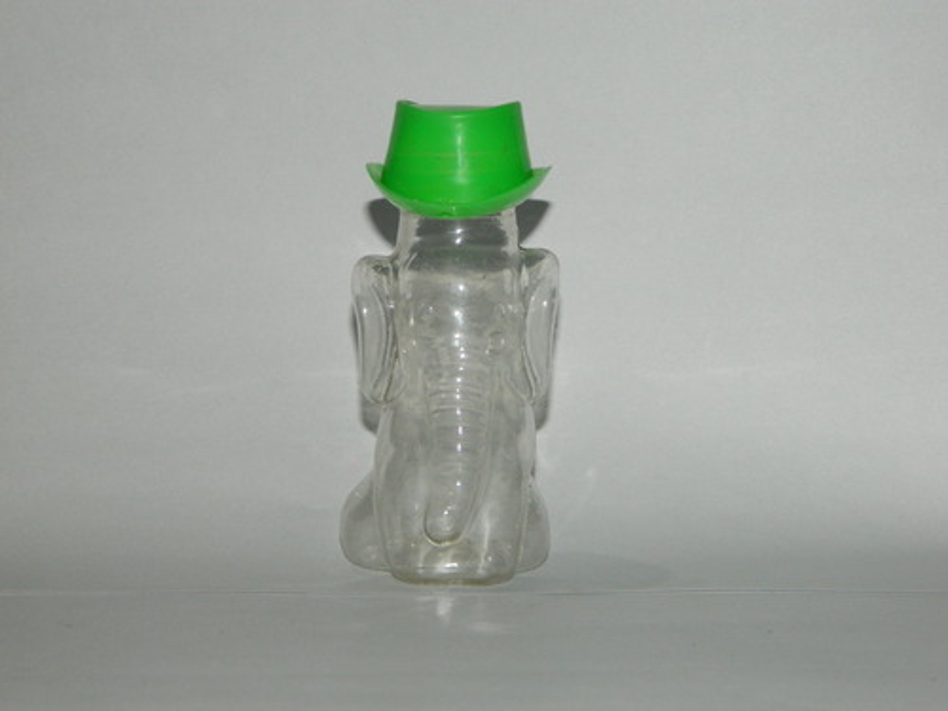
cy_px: 356
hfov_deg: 19.1
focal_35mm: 103
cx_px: 474
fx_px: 2821
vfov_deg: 14.4
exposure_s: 1/60
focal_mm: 18.6
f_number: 4.5
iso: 200
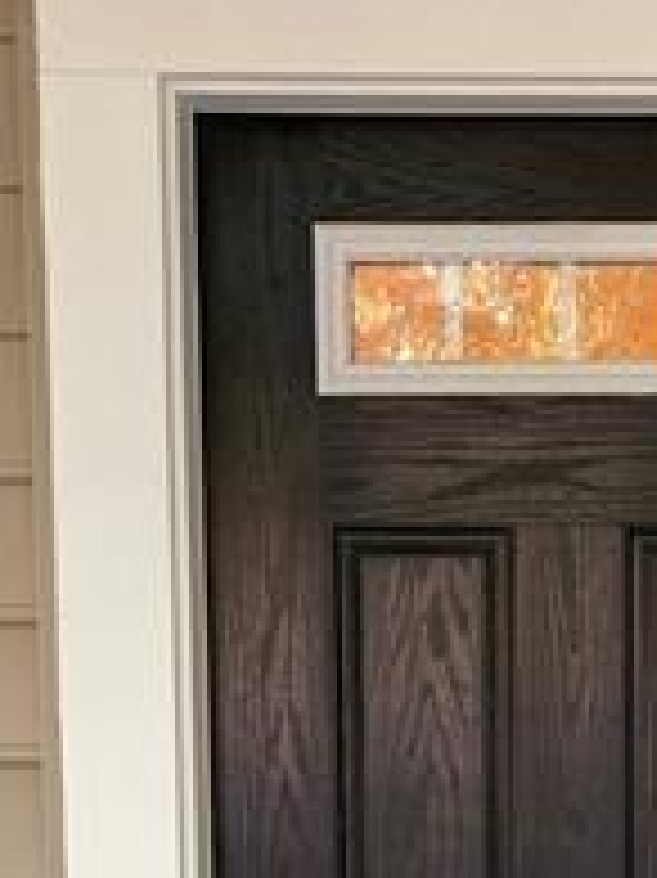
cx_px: 662
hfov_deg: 20.6
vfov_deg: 26.6
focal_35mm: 69
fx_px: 1748
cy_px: 883
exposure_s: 1/60
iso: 160
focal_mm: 3.99
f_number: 1.8
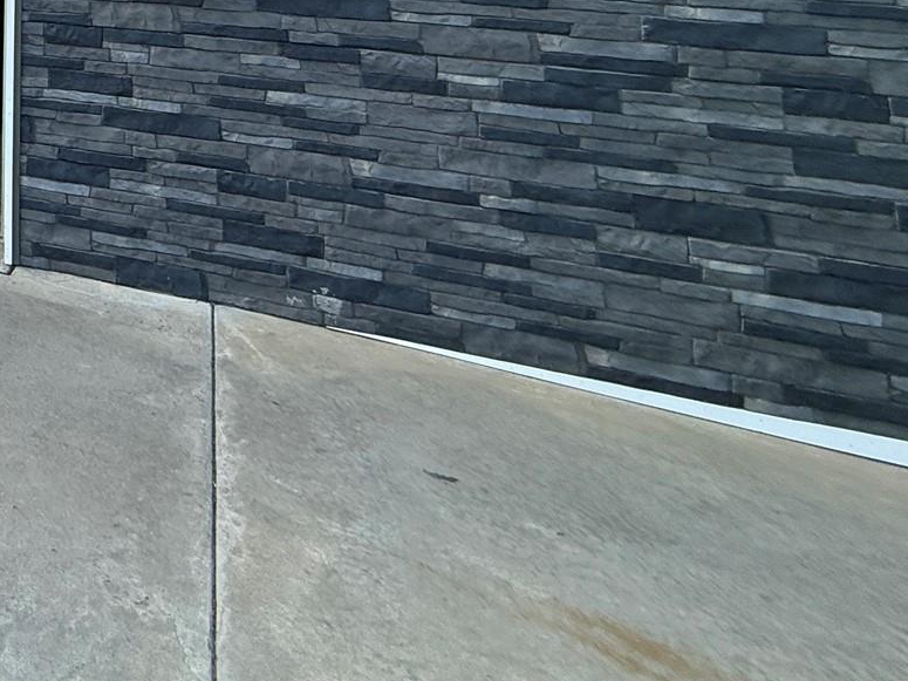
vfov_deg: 31.2
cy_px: -173
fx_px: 970
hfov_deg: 34.6
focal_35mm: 37
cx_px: -282
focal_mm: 2.22
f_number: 2.2
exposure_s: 1/207
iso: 50
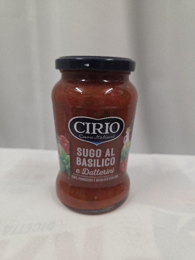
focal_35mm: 23
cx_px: 98
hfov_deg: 58.9
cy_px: 130
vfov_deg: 73.9
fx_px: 173
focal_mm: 6.3
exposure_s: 1/101
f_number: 1.7
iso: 400
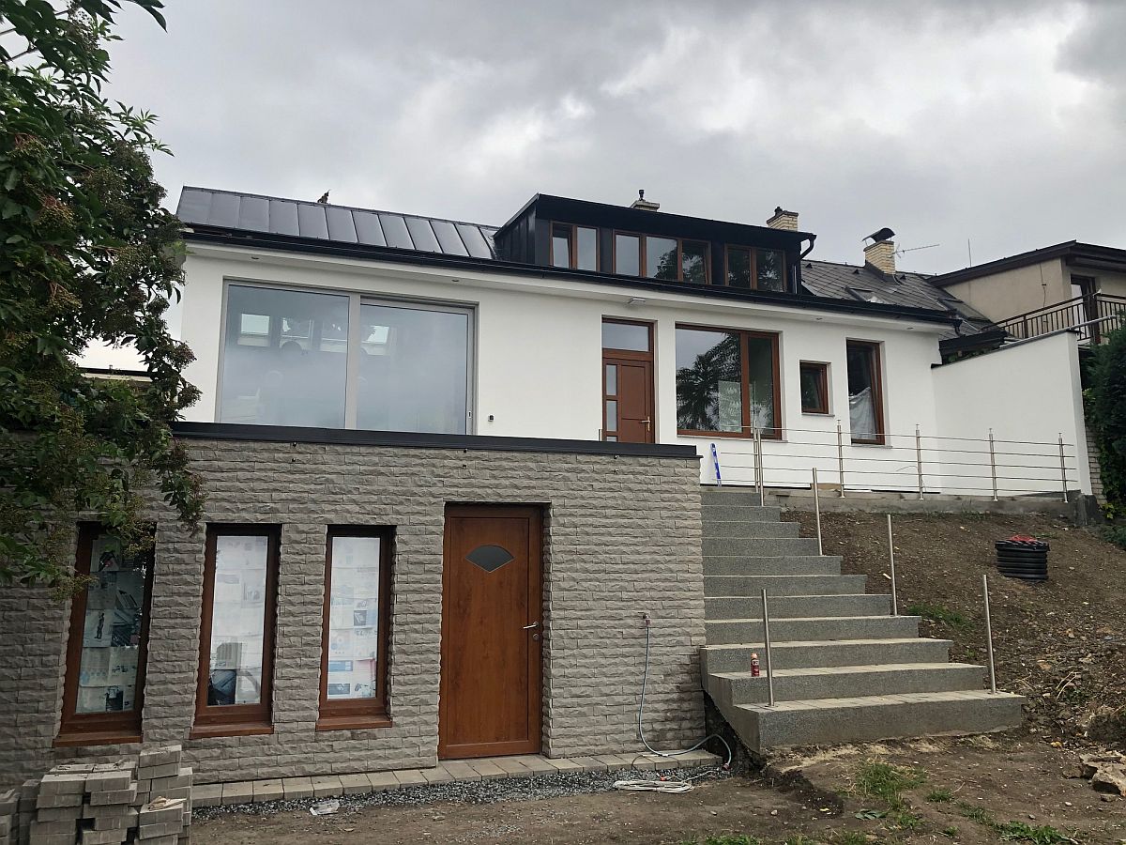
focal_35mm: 28
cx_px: 563
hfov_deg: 63.4
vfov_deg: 49.7
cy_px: 422
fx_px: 911
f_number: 1.8
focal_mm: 4
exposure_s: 1/361
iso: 20
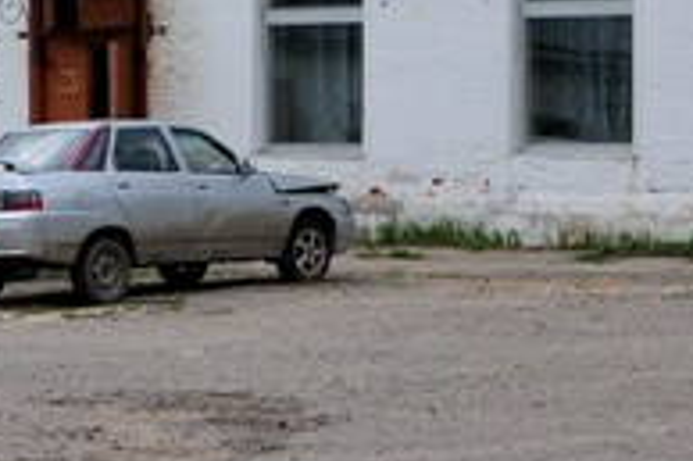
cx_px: 211
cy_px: -27
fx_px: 3212
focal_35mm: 167
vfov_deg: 8.2
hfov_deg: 12.3
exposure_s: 1/800
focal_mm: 24
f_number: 5
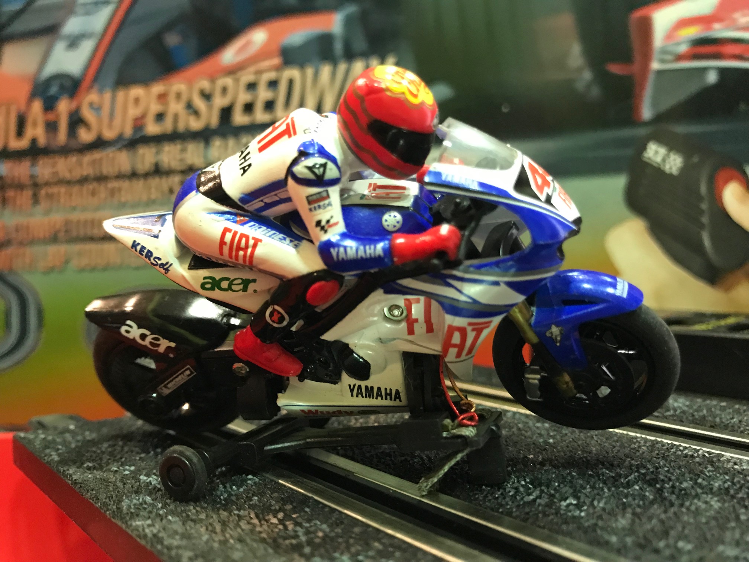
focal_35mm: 28
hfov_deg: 63.4
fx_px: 606
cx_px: 374
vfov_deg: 49.7
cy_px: 281
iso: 100
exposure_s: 1/7
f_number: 1.8
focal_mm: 3.99
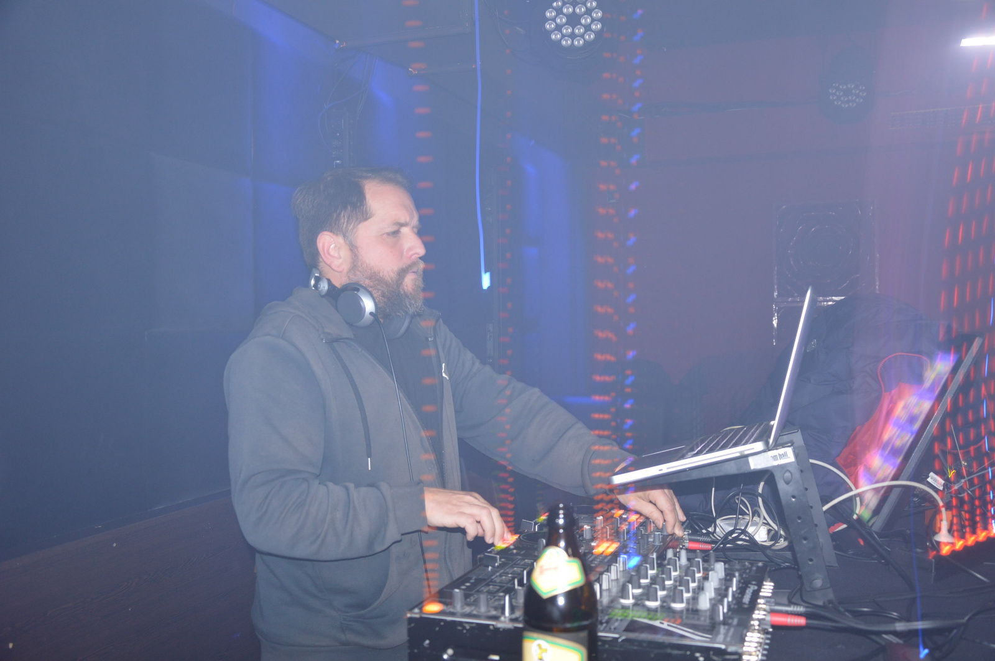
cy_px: 330
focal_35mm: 33
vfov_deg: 39.9
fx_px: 911
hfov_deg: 57.3
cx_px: 498
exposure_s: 1
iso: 400
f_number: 4
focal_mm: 22
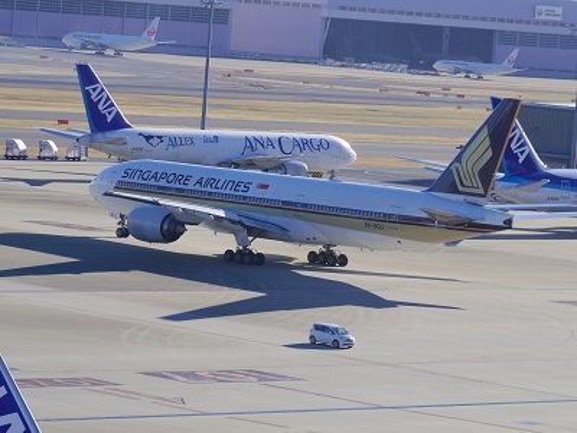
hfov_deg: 9.6
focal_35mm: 206
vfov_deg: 7.2
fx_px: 3434
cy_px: 216
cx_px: 288
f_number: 6.3
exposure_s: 1/200
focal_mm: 44.7
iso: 100
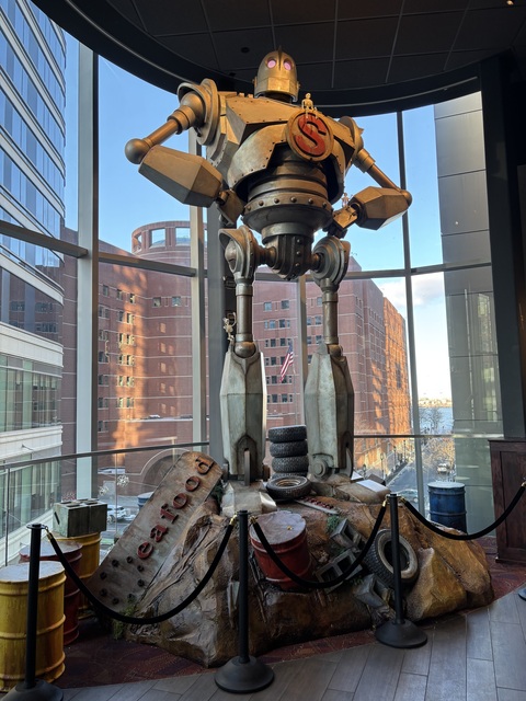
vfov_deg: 67.3
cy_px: 350
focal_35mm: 26
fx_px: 527
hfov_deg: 53.1
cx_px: 263
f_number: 1.6
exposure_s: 1/120
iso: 50
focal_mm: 5.96
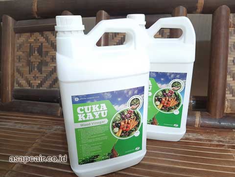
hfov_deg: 65.3
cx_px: 118
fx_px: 183
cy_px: 88
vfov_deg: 51.4
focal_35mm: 27
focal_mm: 3.93
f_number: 1.7
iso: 500
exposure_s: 1/20
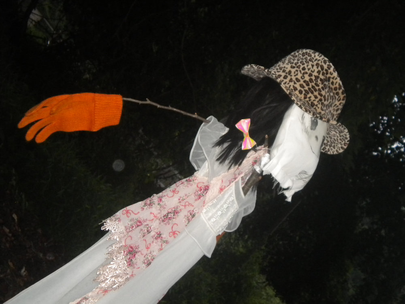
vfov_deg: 21.6
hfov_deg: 28.6
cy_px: 152
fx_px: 796
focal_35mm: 68
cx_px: 202
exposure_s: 1/60
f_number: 4.6
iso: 400
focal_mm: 12.3
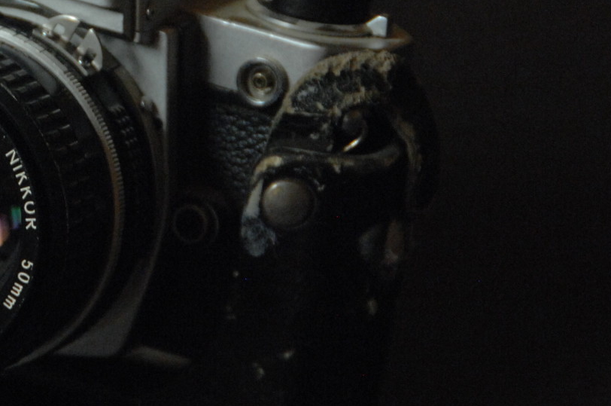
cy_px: 196
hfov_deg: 4.5
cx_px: -12
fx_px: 7813
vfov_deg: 3.0
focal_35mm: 461
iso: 800
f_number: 5.6
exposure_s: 1/30
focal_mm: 130
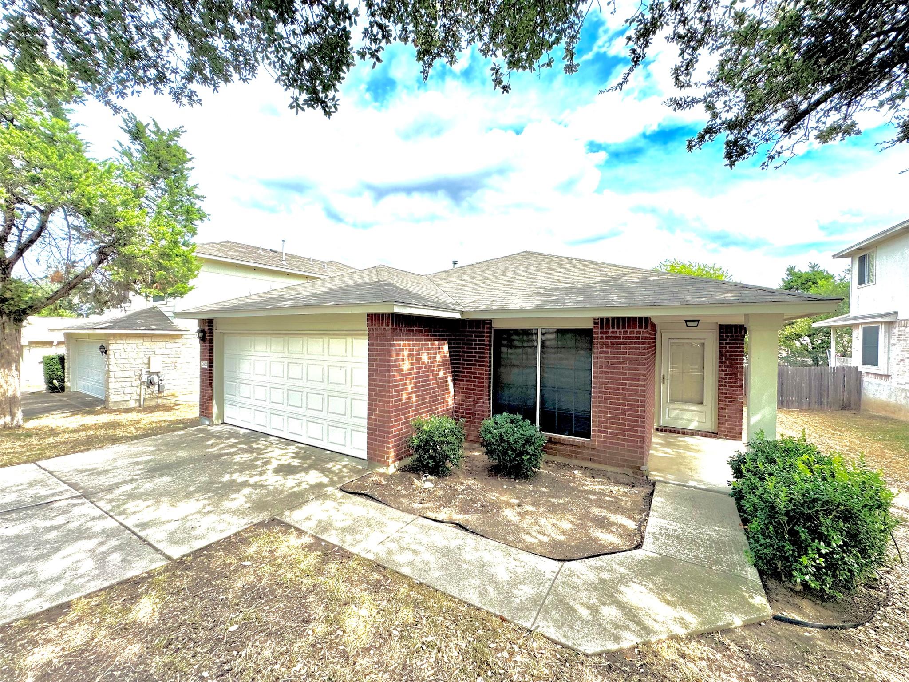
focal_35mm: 14
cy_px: 341
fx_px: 368
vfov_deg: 85.7
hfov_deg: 102.1
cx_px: 454
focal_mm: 2.22
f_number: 2.2
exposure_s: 1/1277
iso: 50
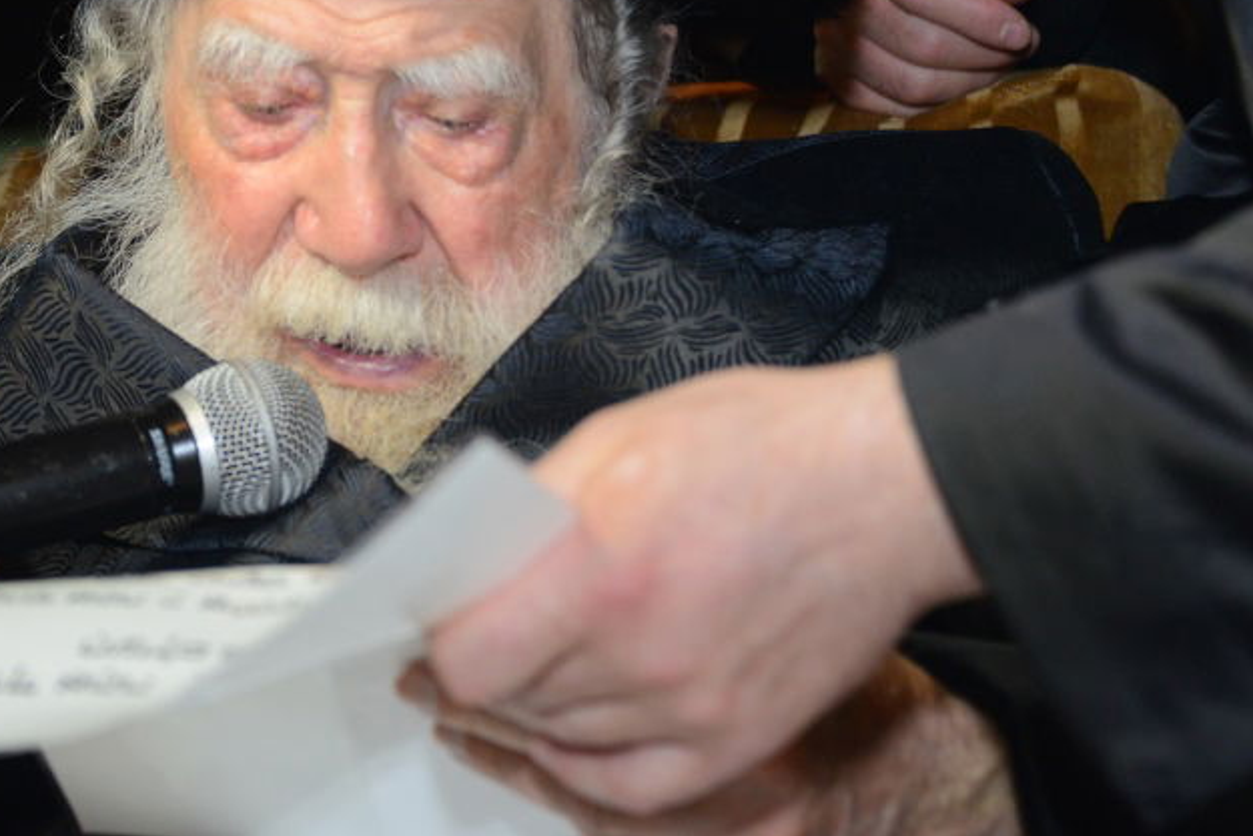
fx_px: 4108
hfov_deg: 17.3
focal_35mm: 118
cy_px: 222
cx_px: 357
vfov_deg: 11.6
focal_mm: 72
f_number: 5
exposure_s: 1/60
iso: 1600
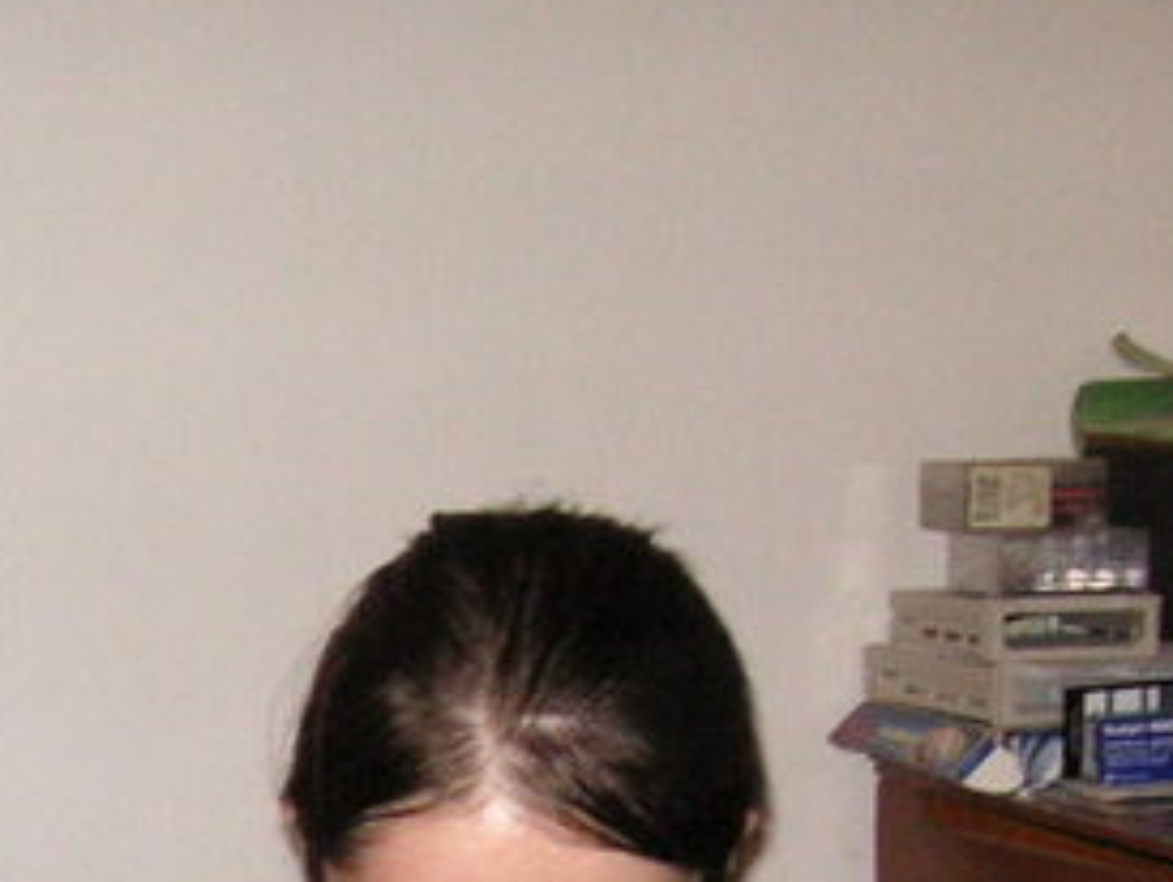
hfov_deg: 17.8
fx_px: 3663
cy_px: 1225
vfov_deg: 13.1
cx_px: 4
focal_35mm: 108
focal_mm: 6.1
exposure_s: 1/45
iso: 160
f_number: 2.8
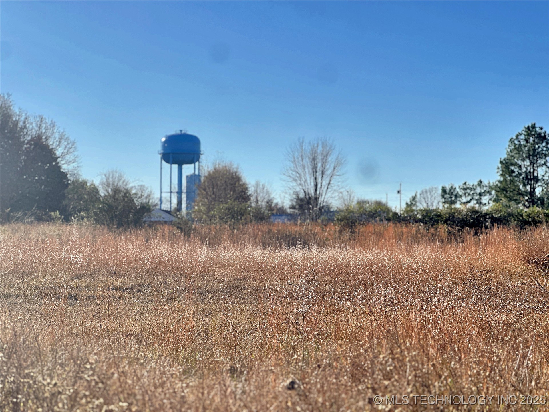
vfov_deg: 19.1
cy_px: 206
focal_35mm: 77
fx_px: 1221
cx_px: 274
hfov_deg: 25.3
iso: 32
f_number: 2.8
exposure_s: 1/1014
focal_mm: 9
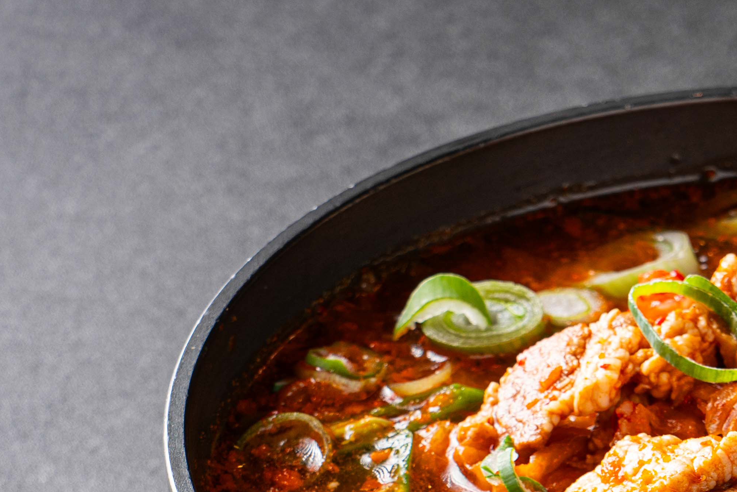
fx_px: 6429
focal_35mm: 314
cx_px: 730
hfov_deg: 6.5
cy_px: 669
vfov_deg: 4.4
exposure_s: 1/125
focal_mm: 105
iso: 250
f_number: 11
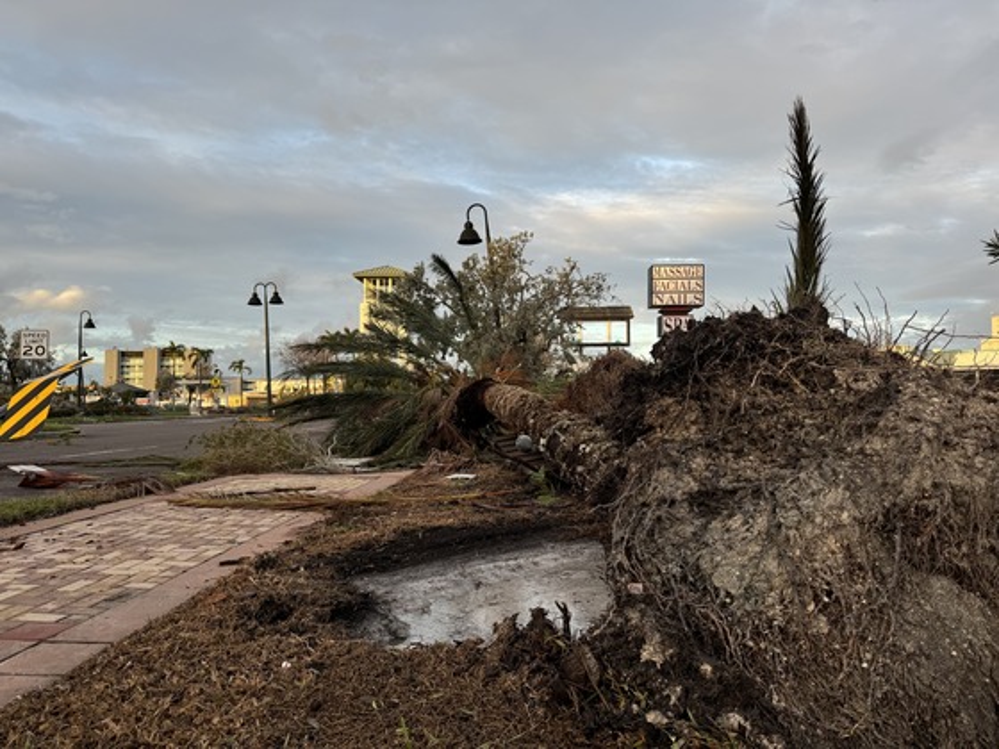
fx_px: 693
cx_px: 500
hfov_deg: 71.6
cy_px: 374
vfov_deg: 56.8
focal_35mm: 24
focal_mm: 6.76
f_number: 1.78
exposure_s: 1/372
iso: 80
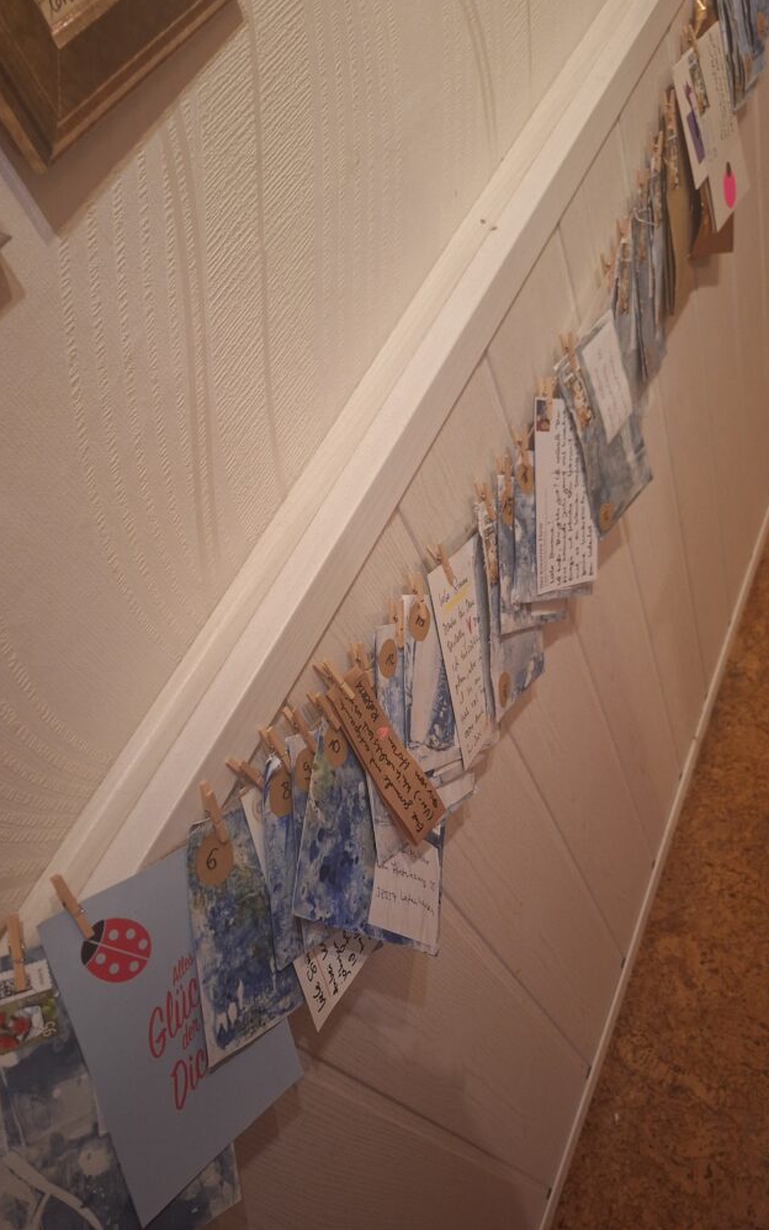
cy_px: 603
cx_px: 383
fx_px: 839
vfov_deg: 72.5
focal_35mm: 25
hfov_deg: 49.3
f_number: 1.8
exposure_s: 1/33
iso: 320
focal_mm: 5.54
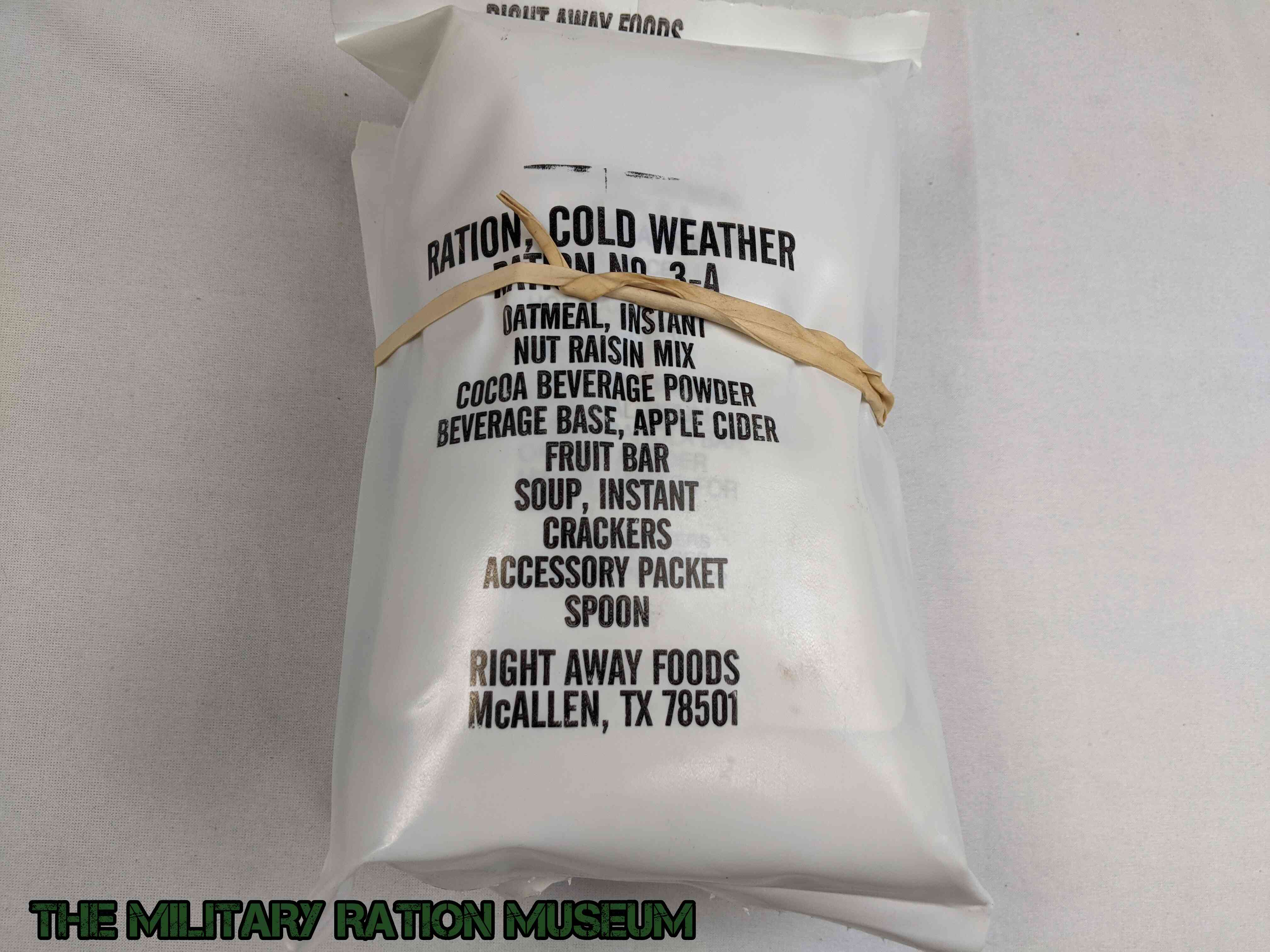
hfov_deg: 65.3
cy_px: 476
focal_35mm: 27
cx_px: 635
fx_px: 991
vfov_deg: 51.4
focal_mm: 4.44
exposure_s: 1/125
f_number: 1.8
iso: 79
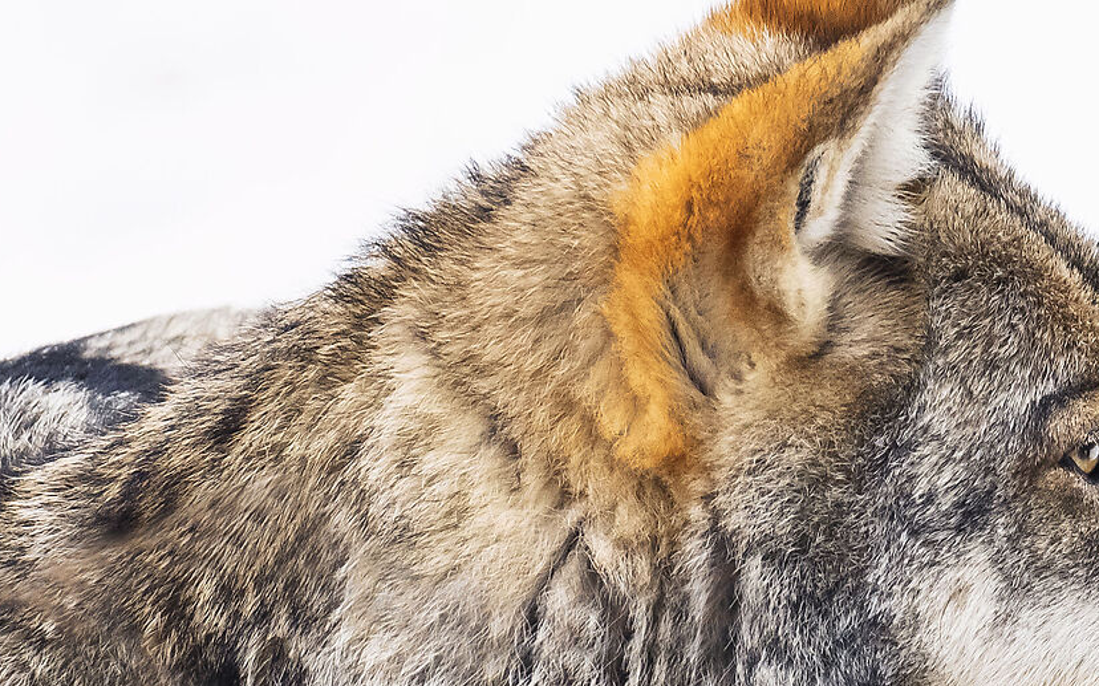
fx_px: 79619
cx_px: 1137
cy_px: 743
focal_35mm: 2659
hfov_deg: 0.8
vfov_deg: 0.5
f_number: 8
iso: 1000
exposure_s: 1/250
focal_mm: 600
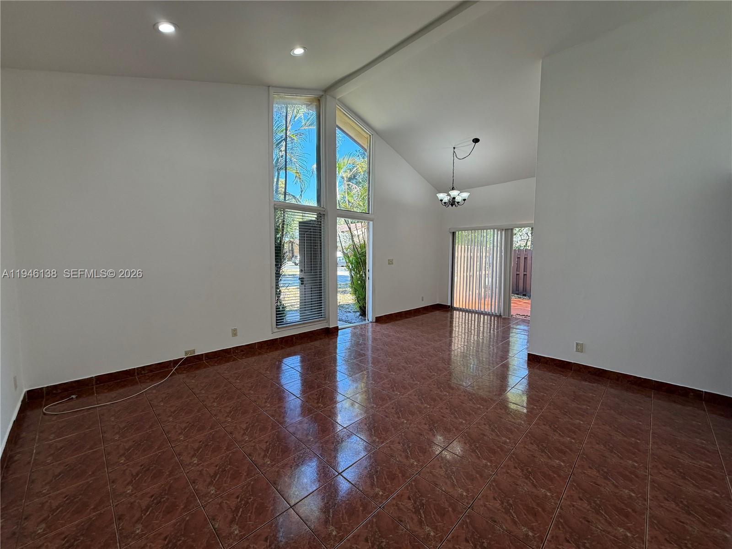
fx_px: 296
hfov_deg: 102.1
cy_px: 274
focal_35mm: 14
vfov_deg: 85.7
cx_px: 366
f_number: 2.2
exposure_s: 1/120
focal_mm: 2.22
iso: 125
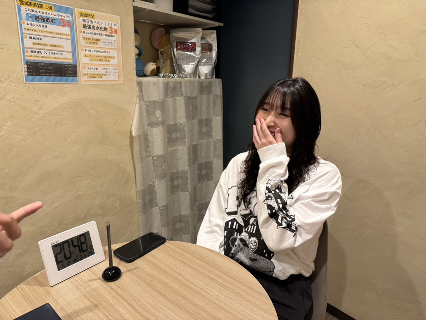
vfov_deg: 56.8
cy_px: 160
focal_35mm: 24
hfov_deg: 71.6
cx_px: 213
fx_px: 295
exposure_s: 1/60
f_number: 1.78
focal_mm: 6.76
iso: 200
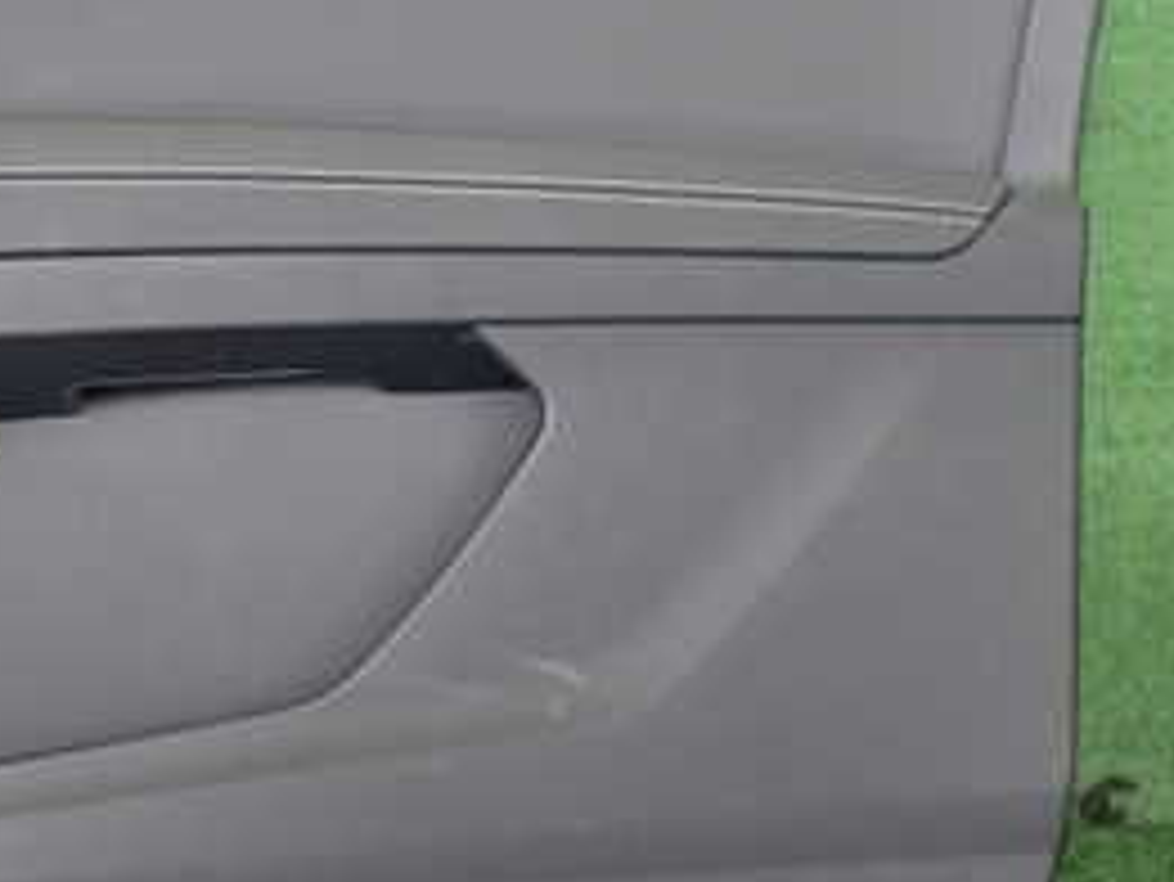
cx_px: 54
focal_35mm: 69
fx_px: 2341
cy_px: 212
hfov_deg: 26.9
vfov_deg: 21.1
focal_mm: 5.4
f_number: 2.3
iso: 200
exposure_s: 1/30
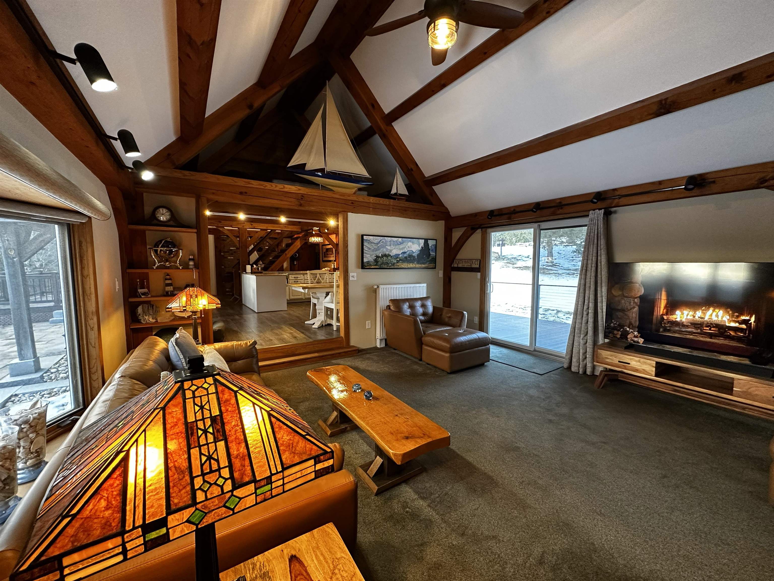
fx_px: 313
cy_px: 290
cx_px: 387
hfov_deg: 102.1
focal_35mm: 14
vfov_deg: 85.7
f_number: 2.2
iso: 320
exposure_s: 1/60
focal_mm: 2.22
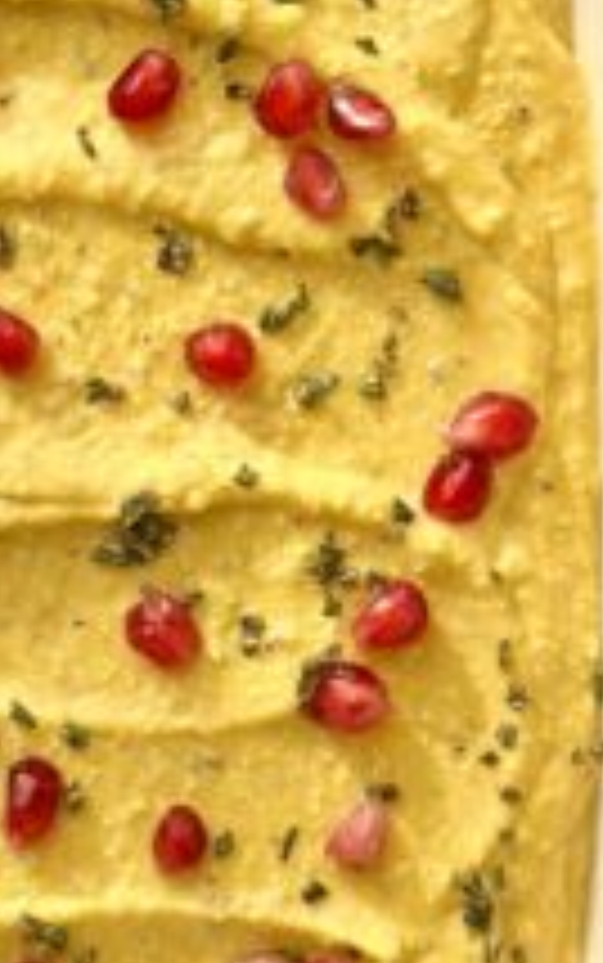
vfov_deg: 17.5
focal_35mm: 119
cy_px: 324
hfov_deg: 11.0
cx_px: 263
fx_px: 3125
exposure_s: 1/1133
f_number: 1.78
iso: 80
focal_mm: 6.86
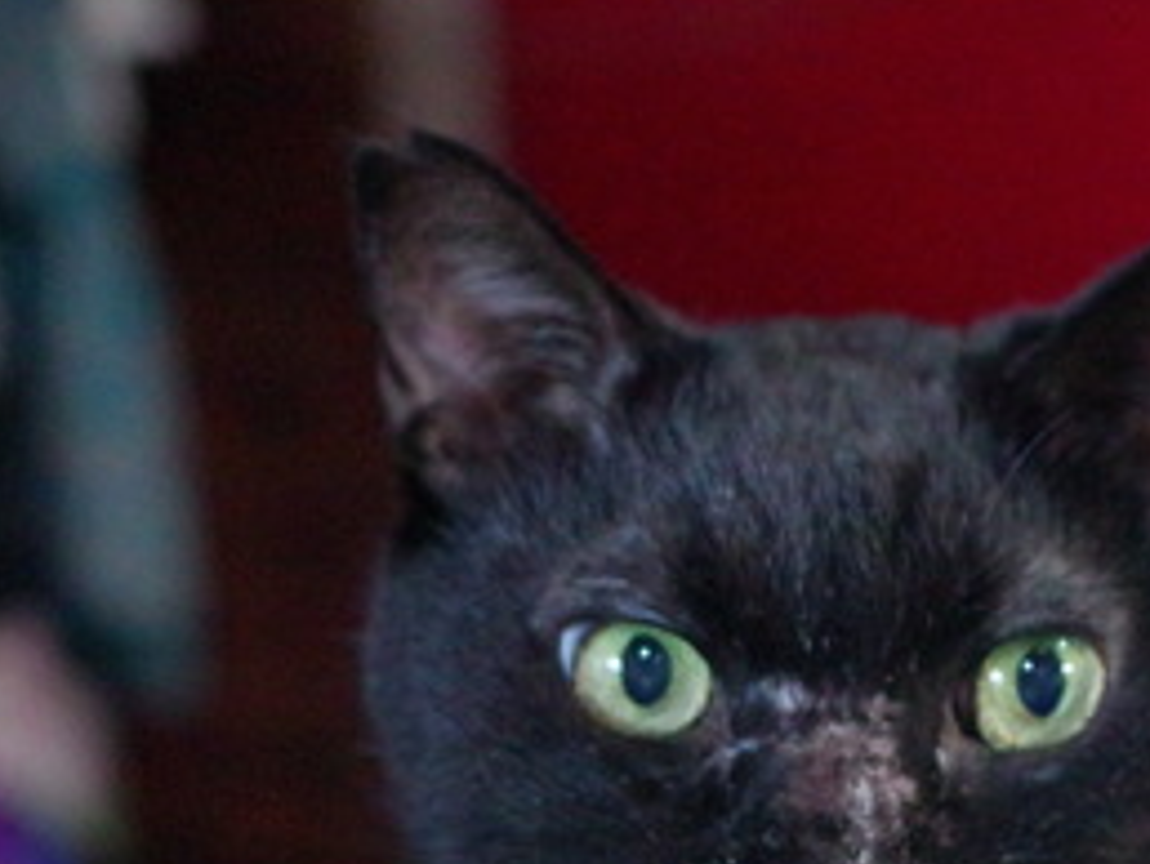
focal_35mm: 118
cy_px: 802
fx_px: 3924
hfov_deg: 16.6
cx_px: 825
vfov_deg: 12.5
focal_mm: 35
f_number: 3.2
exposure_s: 1/80
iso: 6400
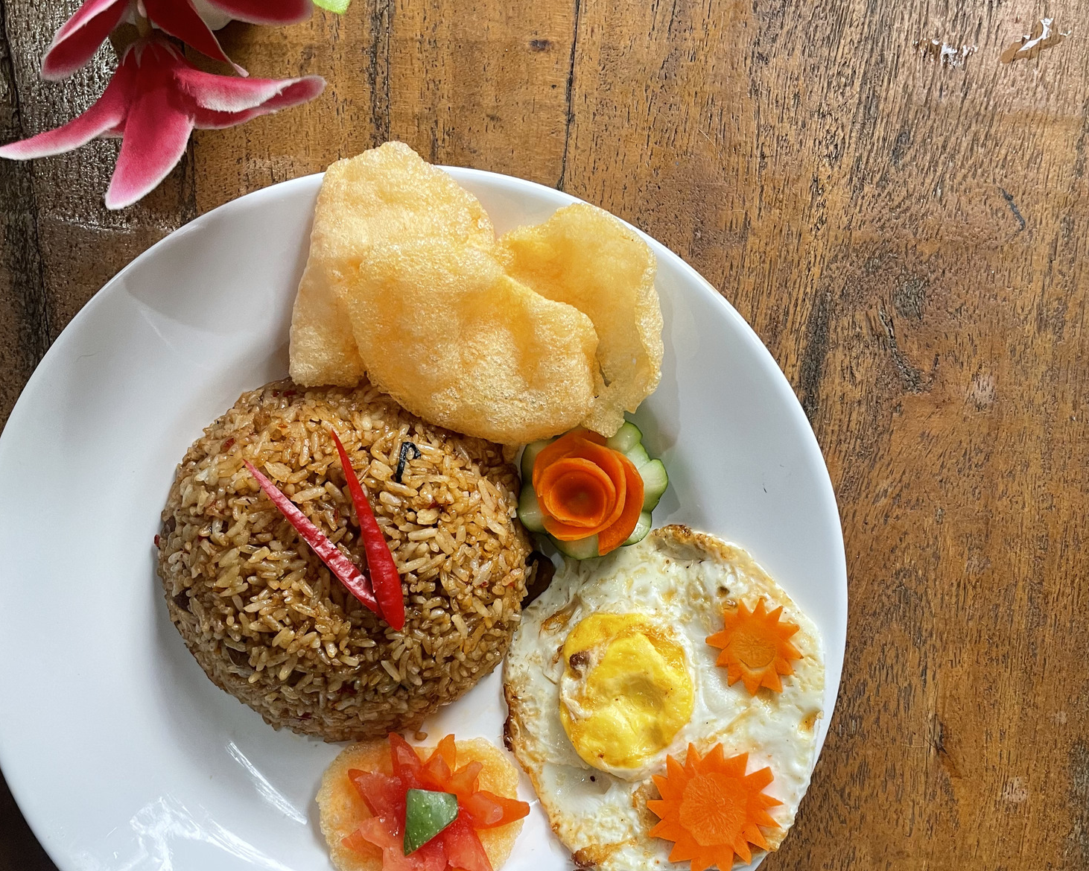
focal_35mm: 35
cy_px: 548
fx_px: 1128
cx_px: 544
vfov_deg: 41.9
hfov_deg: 51.5
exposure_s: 1/50
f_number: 1.6
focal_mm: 4.2
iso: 100
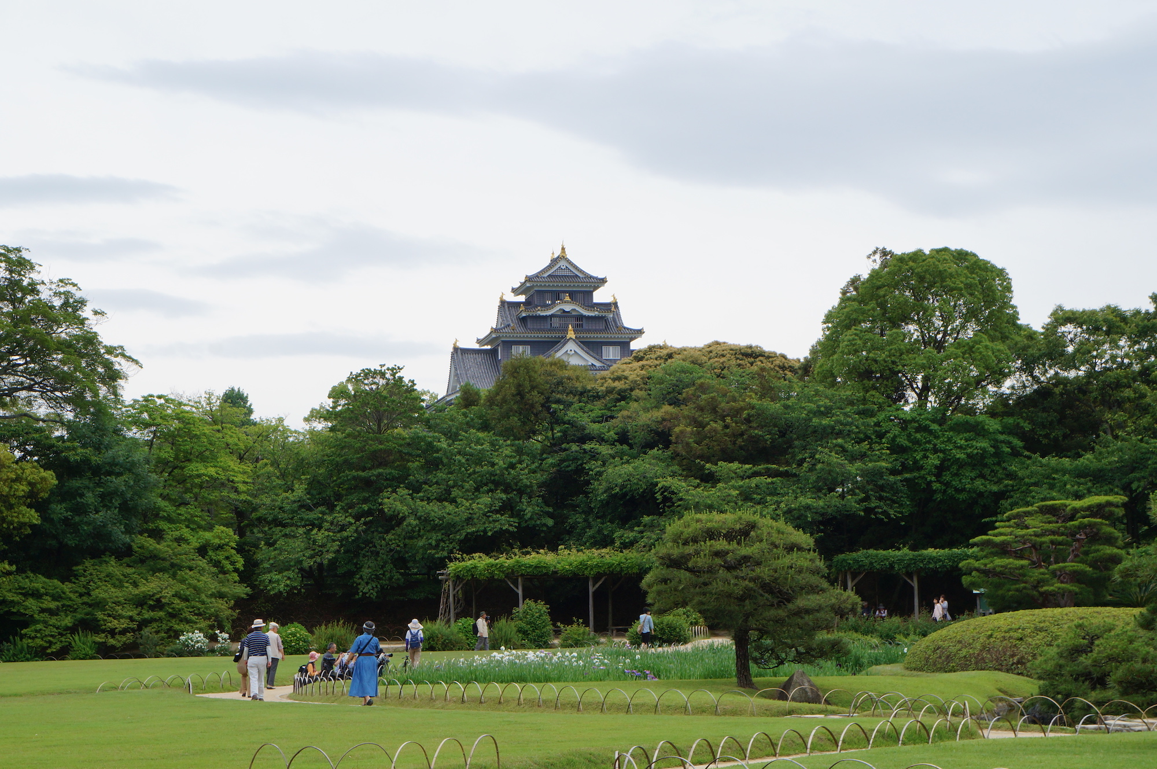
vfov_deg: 19.7
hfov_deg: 29.3
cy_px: 384
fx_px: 2215
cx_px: 578
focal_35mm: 69
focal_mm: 46
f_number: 13
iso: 200
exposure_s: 1/200
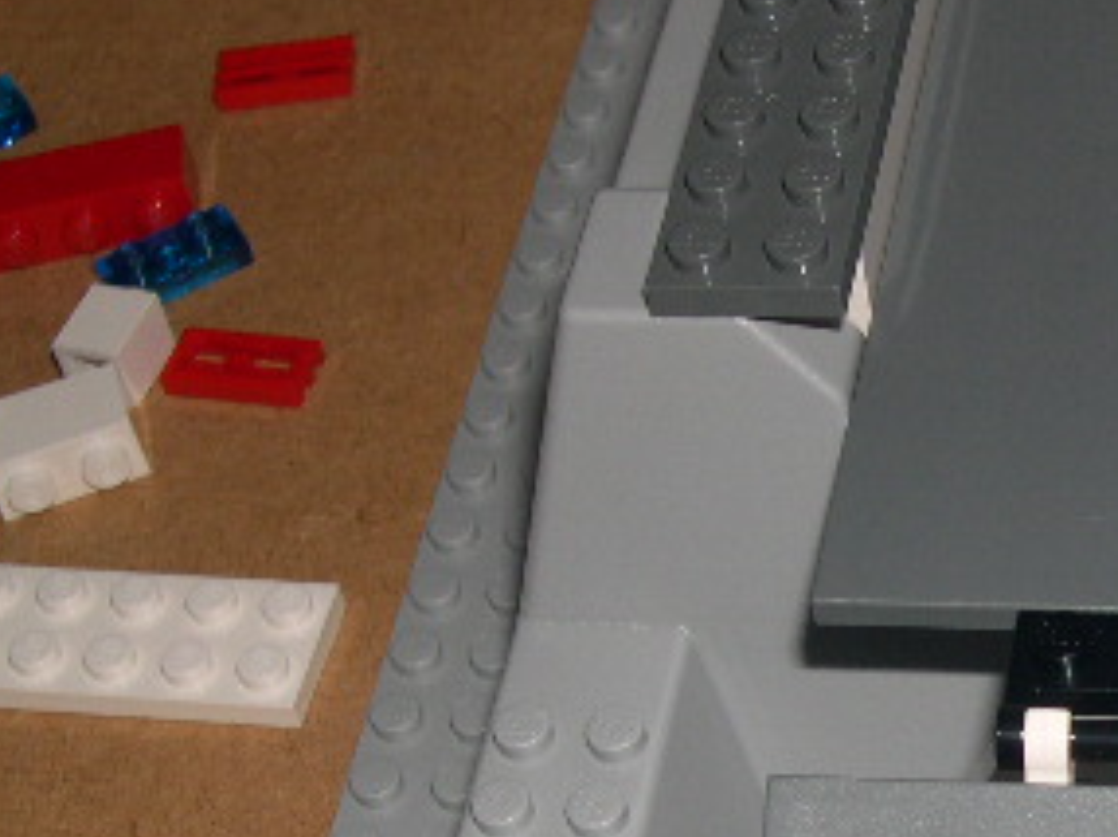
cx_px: 1200
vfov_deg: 15.5
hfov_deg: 20.0
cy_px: 782
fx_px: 3033
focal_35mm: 94
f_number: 8
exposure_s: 1/60
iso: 100
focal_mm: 9
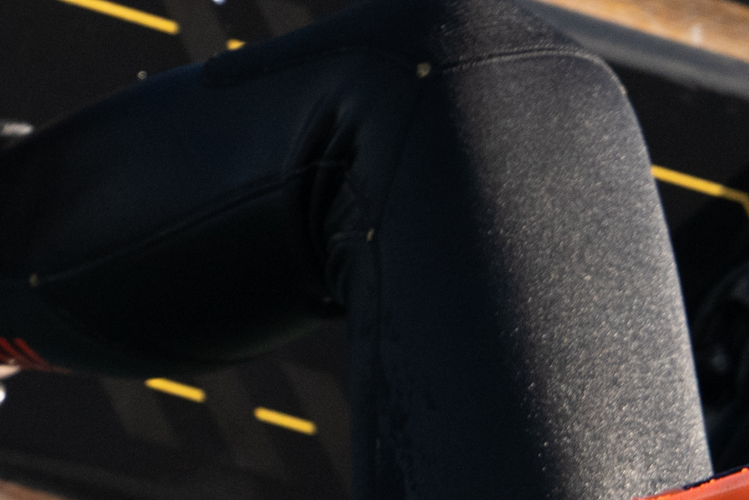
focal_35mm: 2736
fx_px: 56927
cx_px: 513
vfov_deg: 0.5
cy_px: 1077
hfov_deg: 0.8
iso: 400
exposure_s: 1/2500
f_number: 4.5
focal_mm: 400
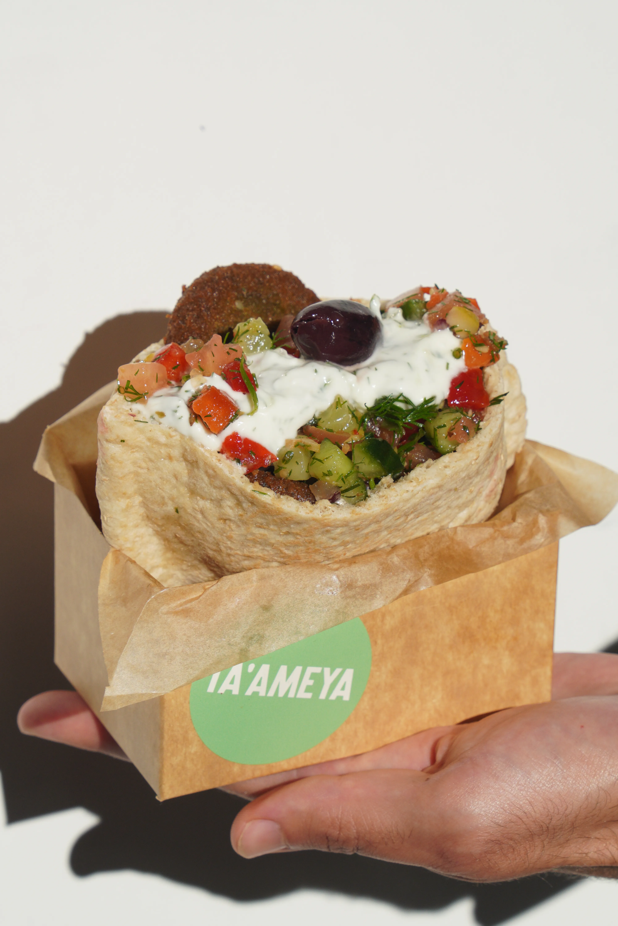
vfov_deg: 10.5
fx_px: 5059
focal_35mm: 196
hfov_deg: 7.0
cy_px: 463
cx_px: 309
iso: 400
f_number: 9
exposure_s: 1/1600
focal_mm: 131
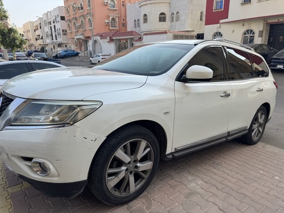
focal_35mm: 24
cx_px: 142
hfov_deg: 71.6
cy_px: 106
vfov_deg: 56.8
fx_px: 197
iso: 80
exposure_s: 1/2252
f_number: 1.78
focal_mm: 6.76
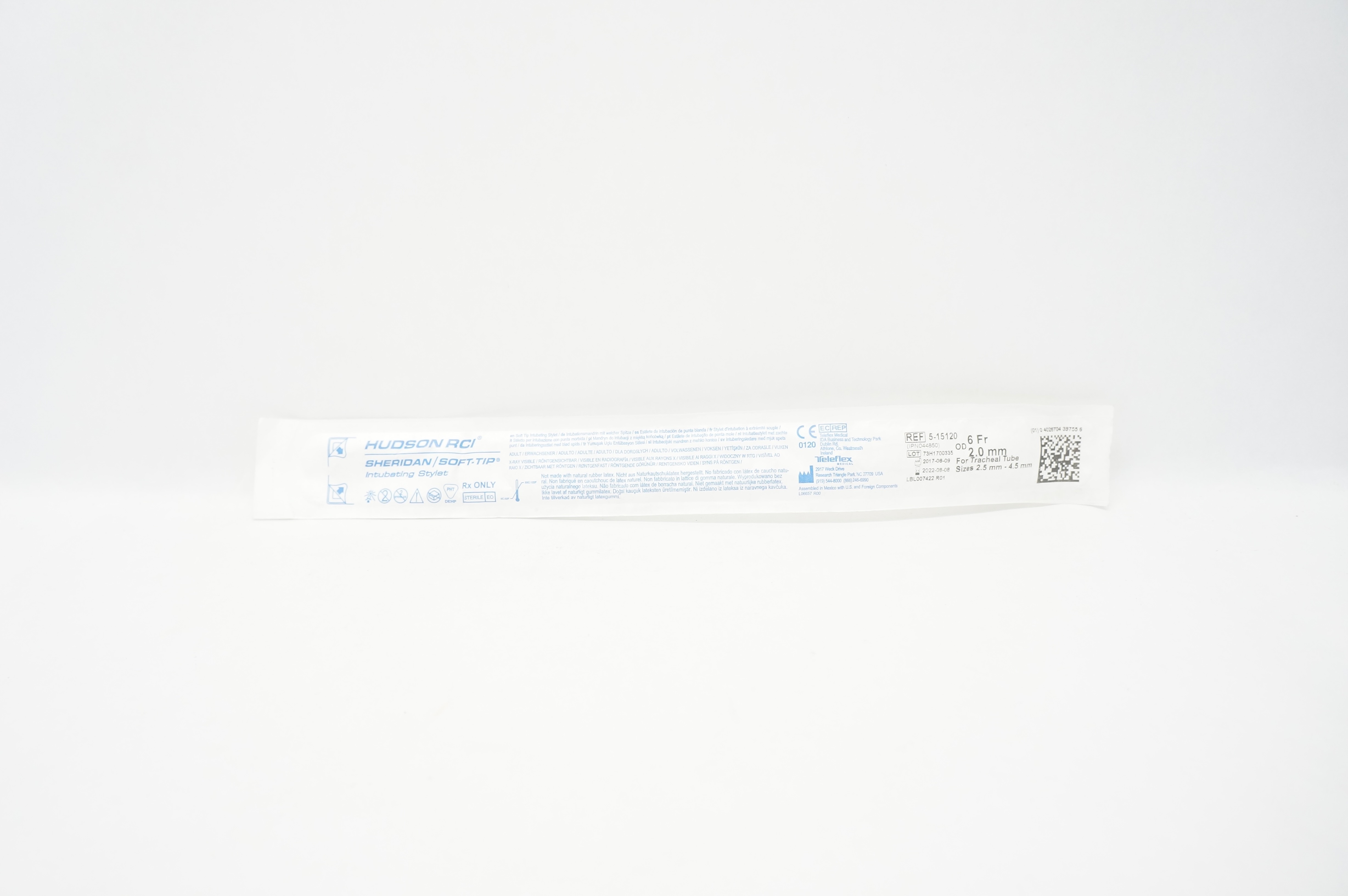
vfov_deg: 47.8
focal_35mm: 27
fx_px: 1010
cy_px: 448
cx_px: 674
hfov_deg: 67.4
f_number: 5
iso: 800
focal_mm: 18
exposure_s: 1/80
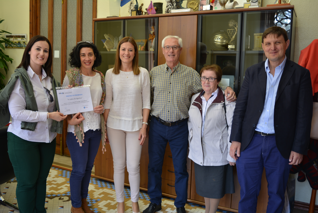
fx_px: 305
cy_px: 106
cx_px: 159
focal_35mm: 34
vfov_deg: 38.4
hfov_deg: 55.1
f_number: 3.8
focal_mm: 23
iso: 100
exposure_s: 1/25
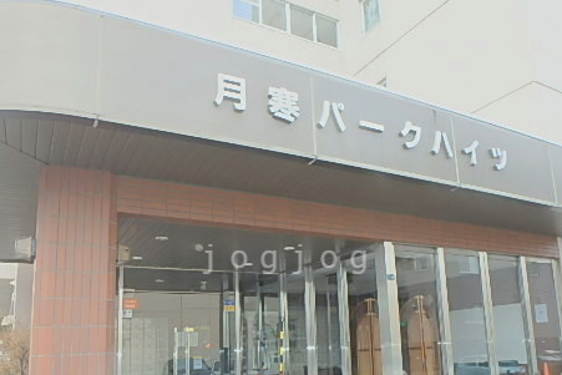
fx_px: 484
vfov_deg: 41.6
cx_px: 288
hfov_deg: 60.3
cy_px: 259
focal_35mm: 31
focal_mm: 3.7
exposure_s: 1/125
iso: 125
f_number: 3.5
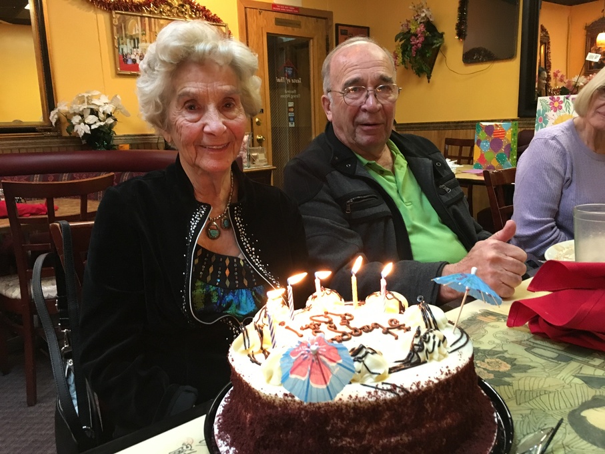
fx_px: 507
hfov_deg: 61.7
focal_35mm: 29
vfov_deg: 48.2
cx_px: 302
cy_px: 227
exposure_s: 1/30
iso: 200
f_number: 2.2
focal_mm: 4.15
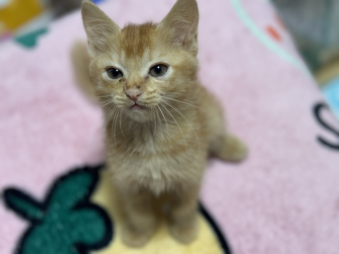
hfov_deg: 39.7
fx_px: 470
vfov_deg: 30.3
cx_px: 170
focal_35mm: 48
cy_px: 127
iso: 160
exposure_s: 1/50
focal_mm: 6.76
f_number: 1.78
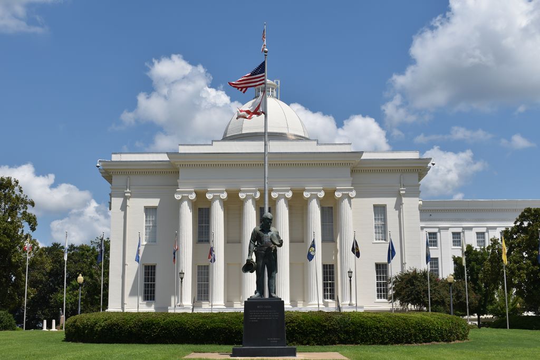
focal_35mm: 51
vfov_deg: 26.5
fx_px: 765
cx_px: 270
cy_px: 180
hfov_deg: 38.9
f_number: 10
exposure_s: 1/320
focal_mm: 34
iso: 100
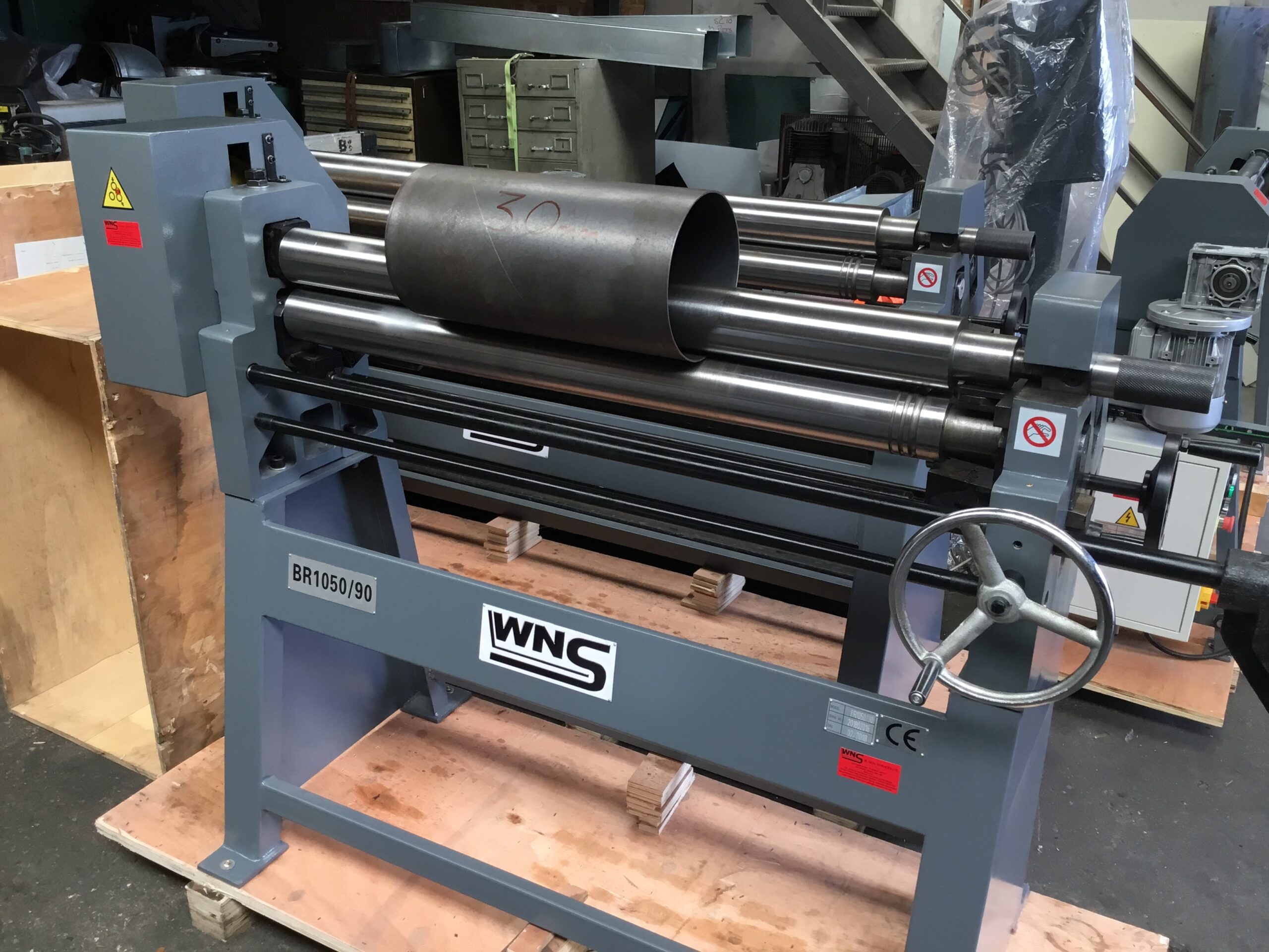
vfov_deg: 45.4
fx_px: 1136
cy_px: 476
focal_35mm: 31
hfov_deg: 58.4
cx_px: 634
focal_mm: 3.3
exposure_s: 1/33
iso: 25
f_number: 2.4
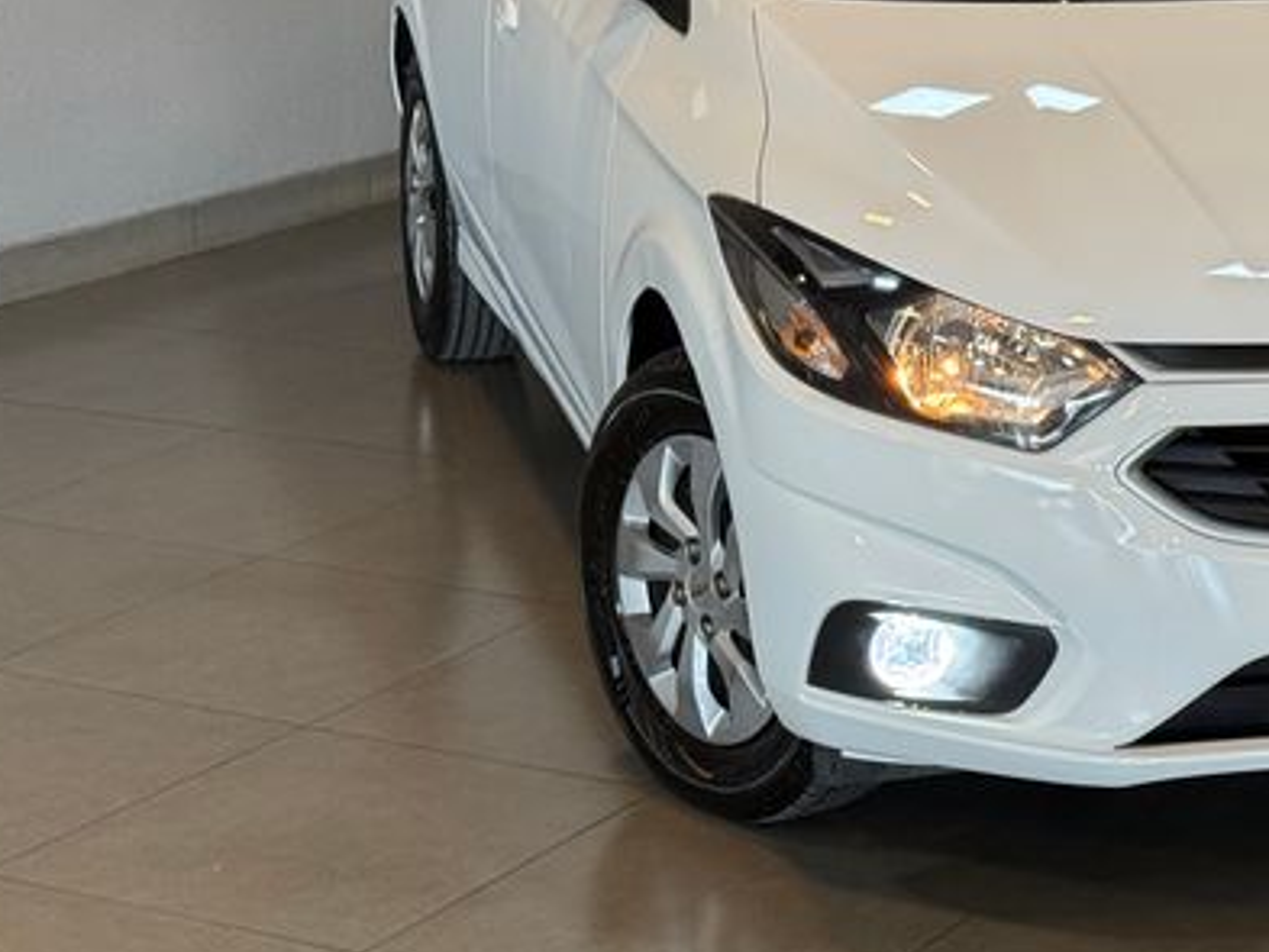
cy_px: 45
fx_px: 3630
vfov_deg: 14.7
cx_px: 1259
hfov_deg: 19.3
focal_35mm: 99
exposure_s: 1/120
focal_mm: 6.76
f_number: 1.78
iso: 160
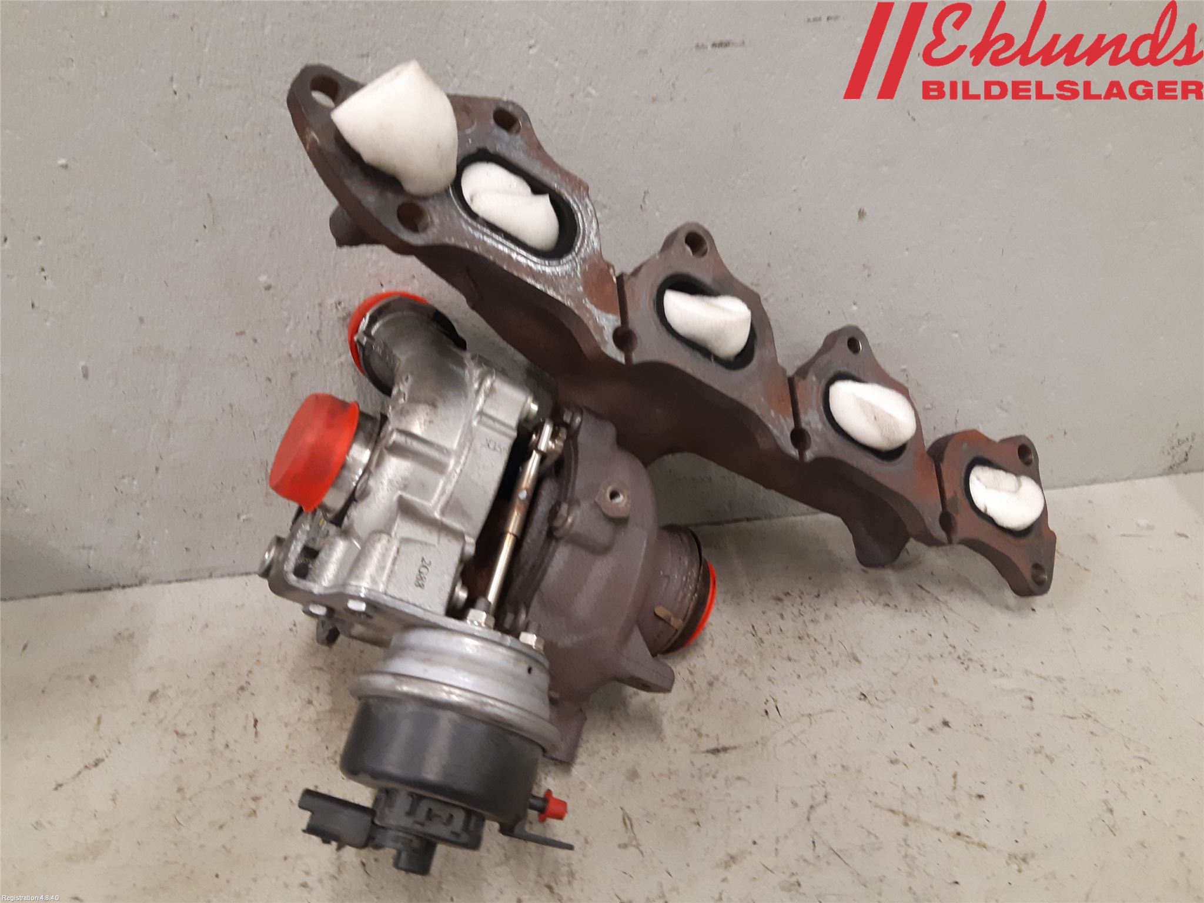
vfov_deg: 53.1
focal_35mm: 26
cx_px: 602
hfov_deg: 67.3
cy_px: 452
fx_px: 904
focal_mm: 3.93
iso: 200
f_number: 1.7
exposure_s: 1/50
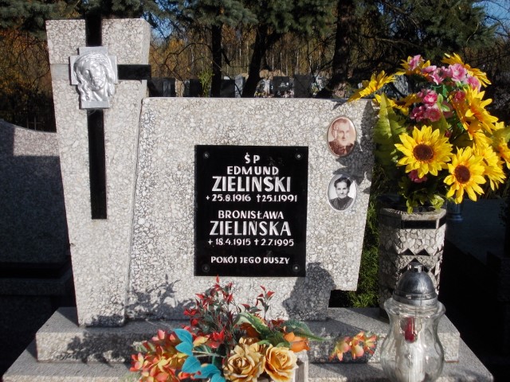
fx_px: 634
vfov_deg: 33.6
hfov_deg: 43.9
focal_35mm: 43
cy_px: 191
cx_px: 255
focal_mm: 6.1
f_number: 6.5
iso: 80
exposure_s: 1/200
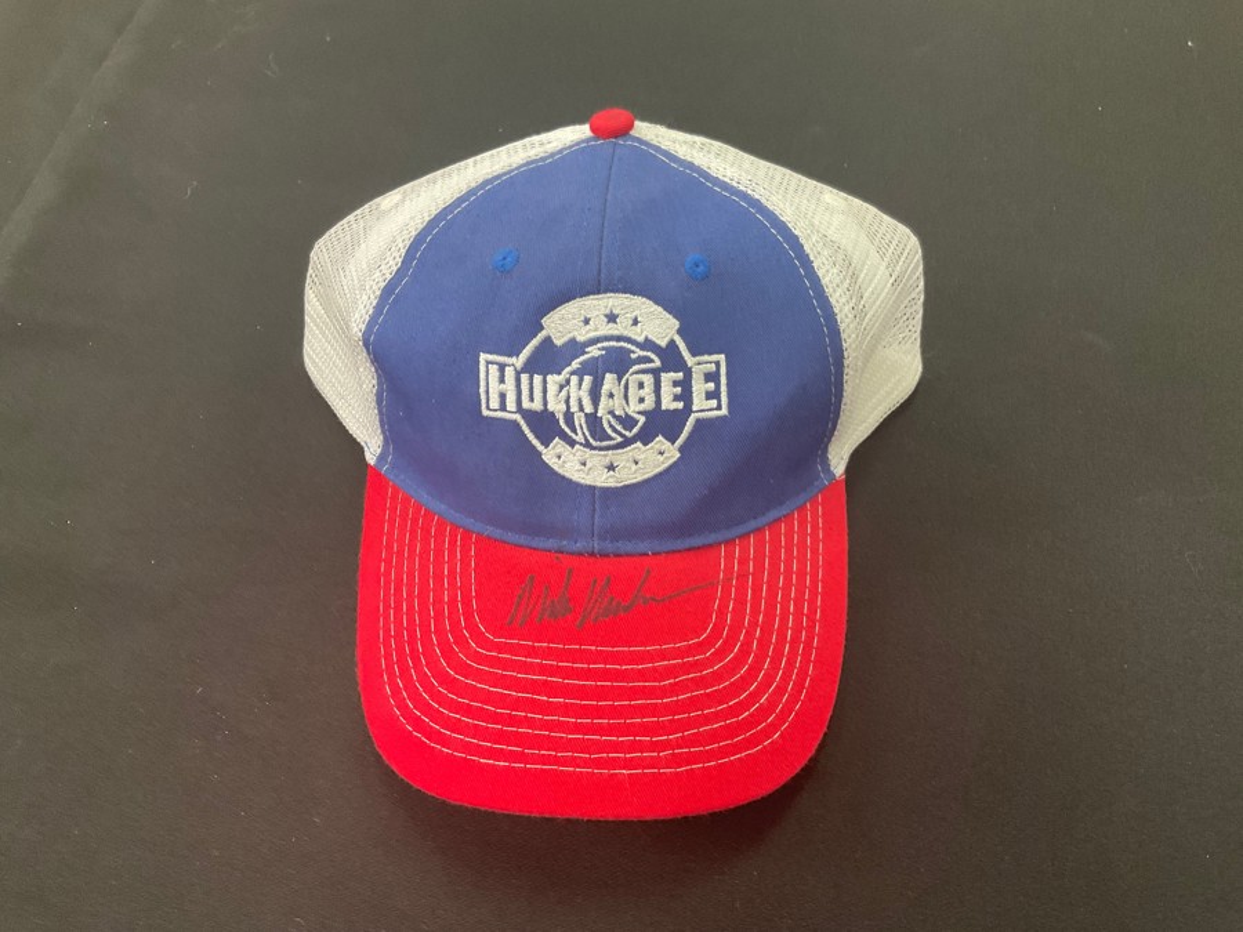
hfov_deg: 61.7
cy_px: 466
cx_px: 622
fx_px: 1041
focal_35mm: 29
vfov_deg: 48.2
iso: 160
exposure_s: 1/60
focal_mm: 3
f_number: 1.8
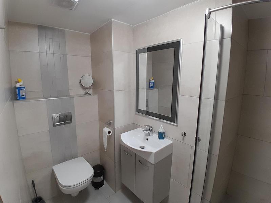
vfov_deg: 74.7
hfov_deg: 91.0
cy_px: 102
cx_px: 136
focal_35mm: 17
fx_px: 133
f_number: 2.2
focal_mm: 1.46
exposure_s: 1/33
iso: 160
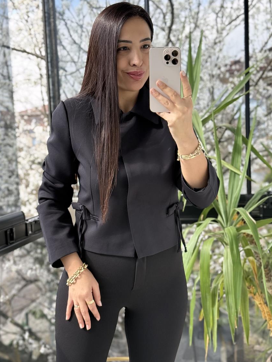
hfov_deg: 25.6
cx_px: 123
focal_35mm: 57
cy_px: 193
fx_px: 597
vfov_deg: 33.8
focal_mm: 6.76
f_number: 1.78
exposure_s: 1/490
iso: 100
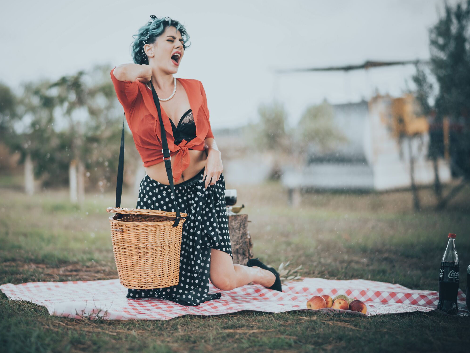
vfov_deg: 15.1
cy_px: 174
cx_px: 196
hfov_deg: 20.0
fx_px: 1331
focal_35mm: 98
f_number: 1.4
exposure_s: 1/2500
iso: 400
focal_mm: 85
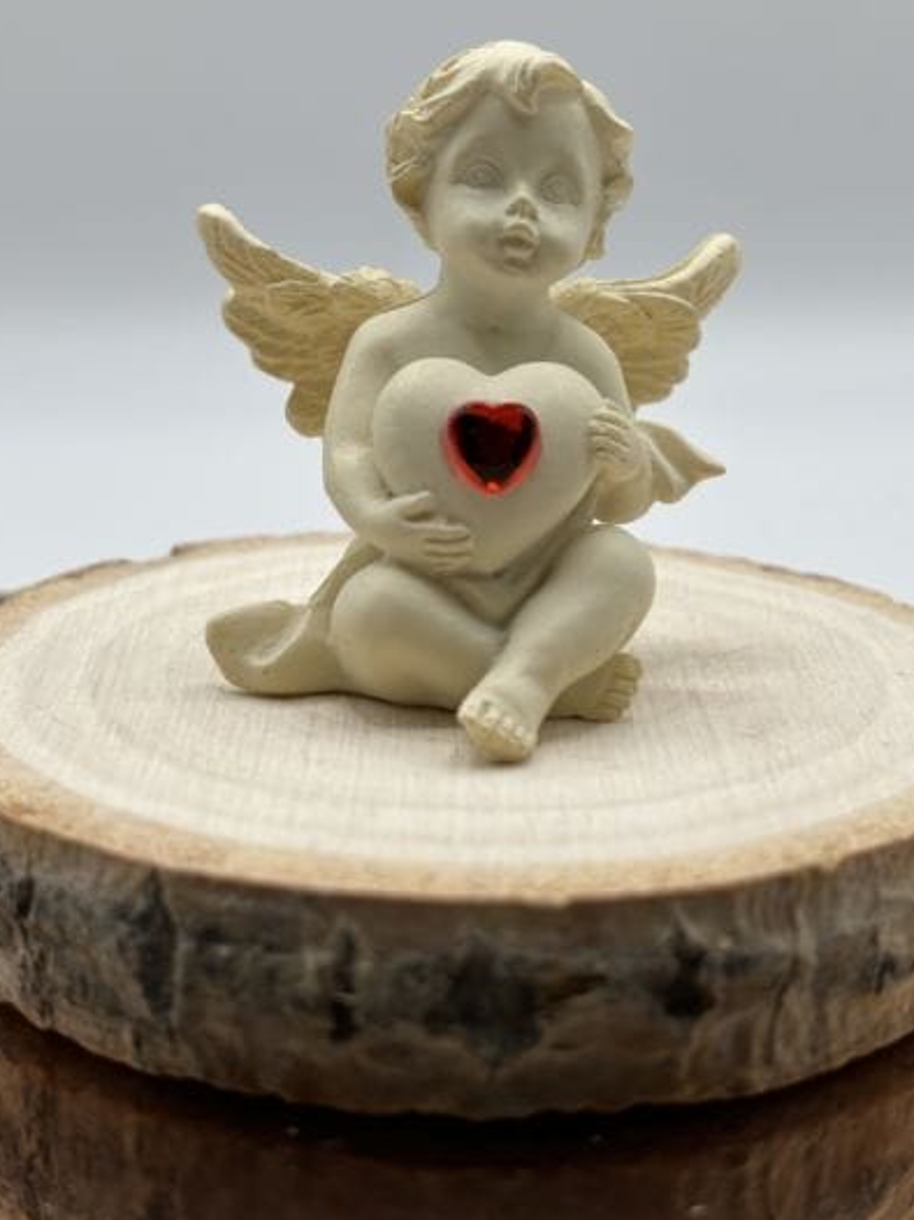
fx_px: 2325
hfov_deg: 22.2
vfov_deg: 29.3
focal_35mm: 66
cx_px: 489
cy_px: 495
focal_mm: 5.96
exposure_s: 1/374
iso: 32
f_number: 1.6
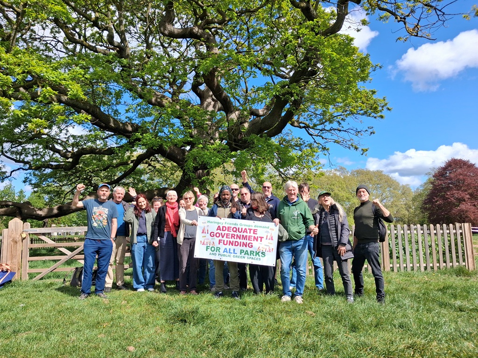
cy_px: 179
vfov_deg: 51.4
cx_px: 239
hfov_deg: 65.3
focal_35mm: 27
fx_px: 373
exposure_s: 1/651
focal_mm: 4
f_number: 1.8
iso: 25
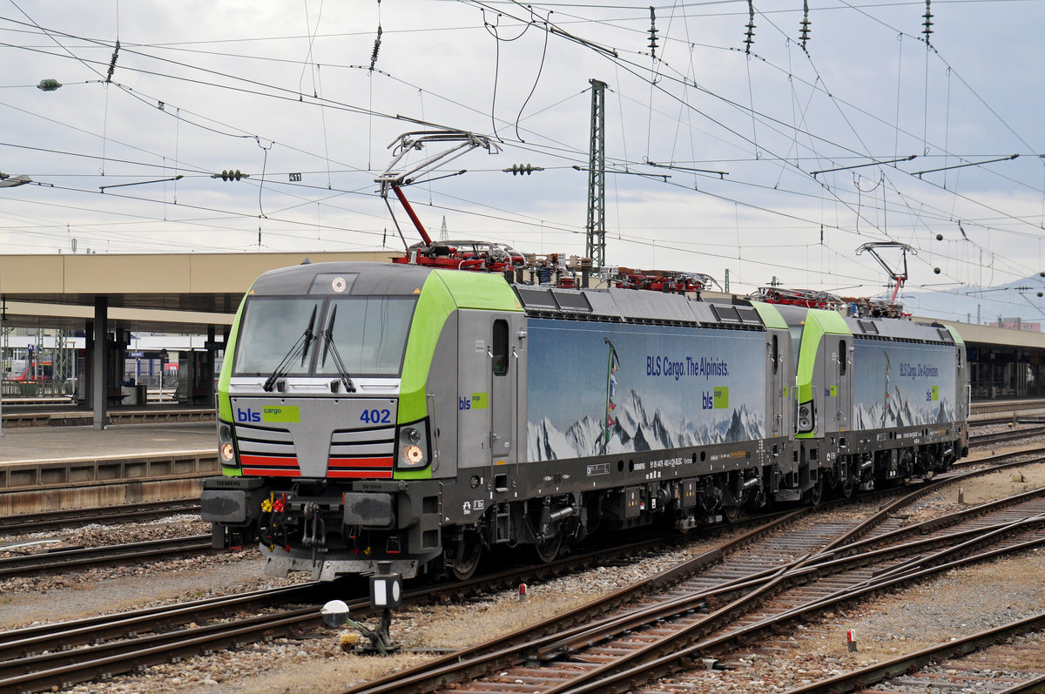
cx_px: 522
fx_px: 2435
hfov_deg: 24.2
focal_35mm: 84
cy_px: 347
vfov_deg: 16.2
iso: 400
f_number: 4
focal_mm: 56
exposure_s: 1/1000
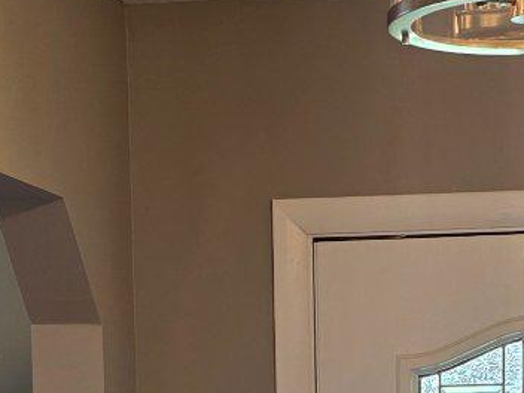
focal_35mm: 134
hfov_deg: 14.7
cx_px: 351
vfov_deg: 10.5
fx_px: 2028
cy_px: 671
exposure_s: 1/120
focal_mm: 6.3
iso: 100
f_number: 1.7
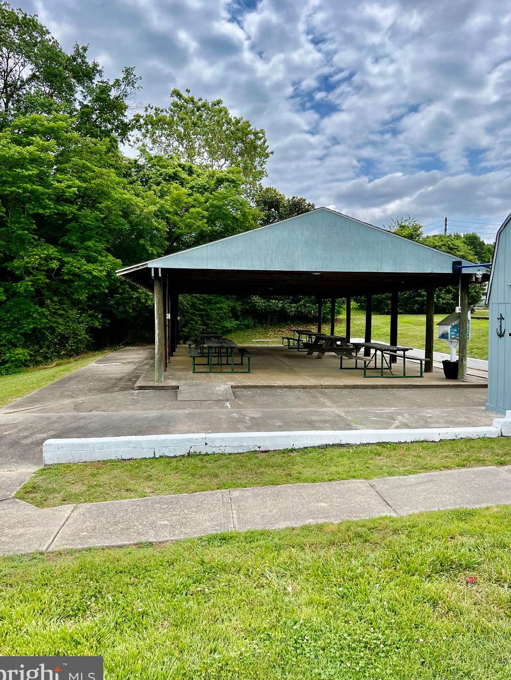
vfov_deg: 63.4
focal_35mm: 28
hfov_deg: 49.8
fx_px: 551
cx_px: 259
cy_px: 329
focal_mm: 5.7
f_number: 1.5
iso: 50
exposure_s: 1/5076
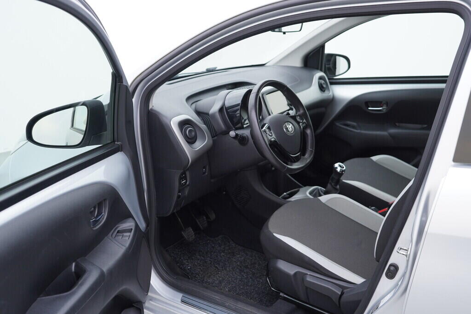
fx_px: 471
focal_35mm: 36
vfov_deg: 36.9
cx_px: 236
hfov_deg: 53.1
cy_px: 157
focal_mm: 24
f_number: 3.2
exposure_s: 1/50
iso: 125
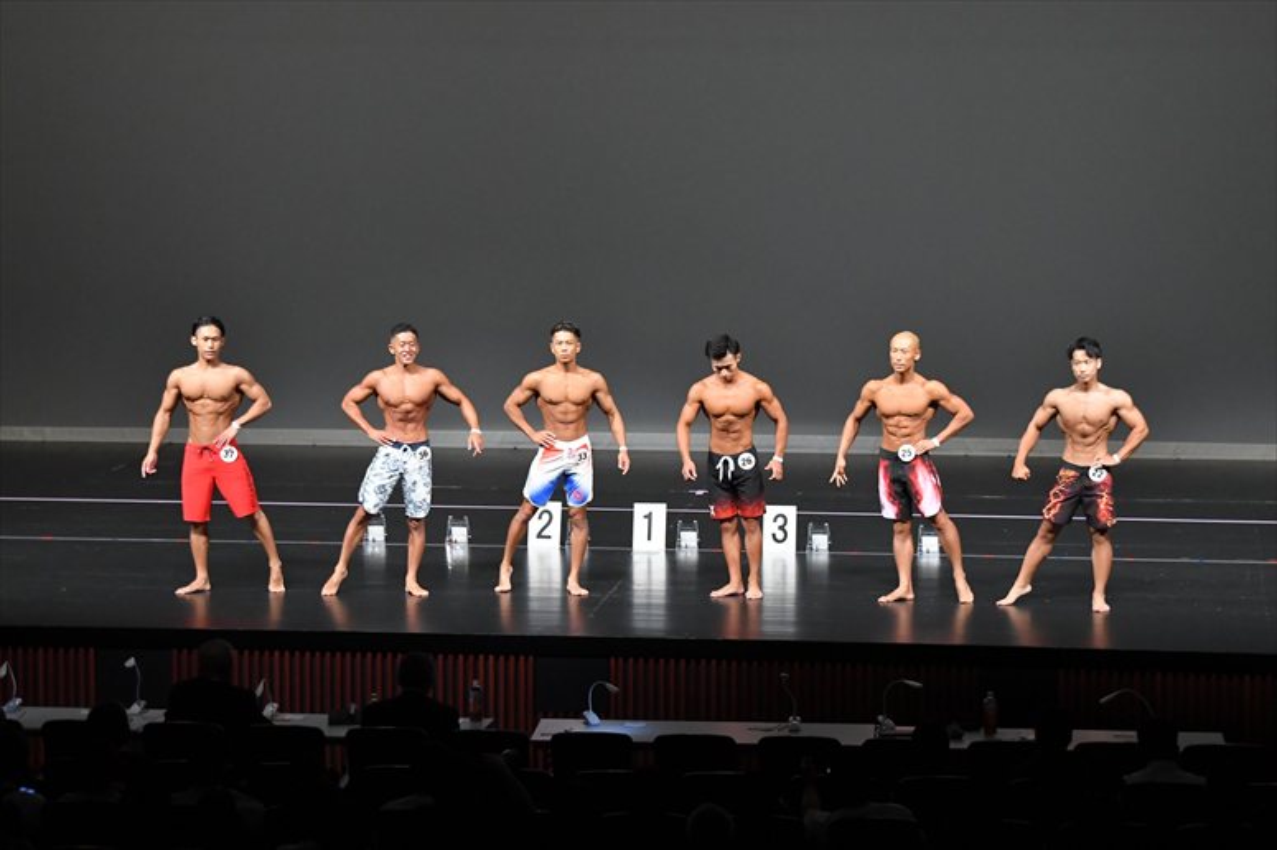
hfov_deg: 17.5
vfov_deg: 11.7
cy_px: 425
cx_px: 638
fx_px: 4148
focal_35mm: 117
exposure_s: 1/400
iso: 4000
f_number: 5.6
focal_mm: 78
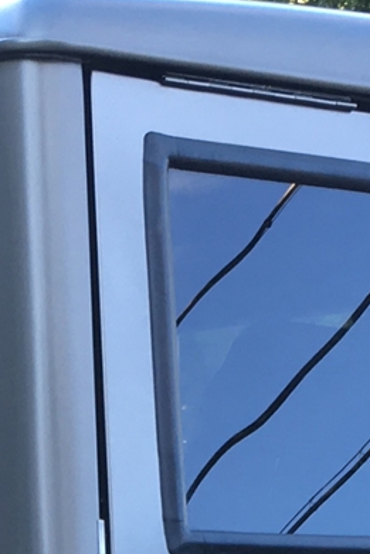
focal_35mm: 148
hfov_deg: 9.3
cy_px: 898
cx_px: 105
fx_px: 2279
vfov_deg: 12.9
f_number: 2.2
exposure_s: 1/60
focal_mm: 4.15
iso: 25
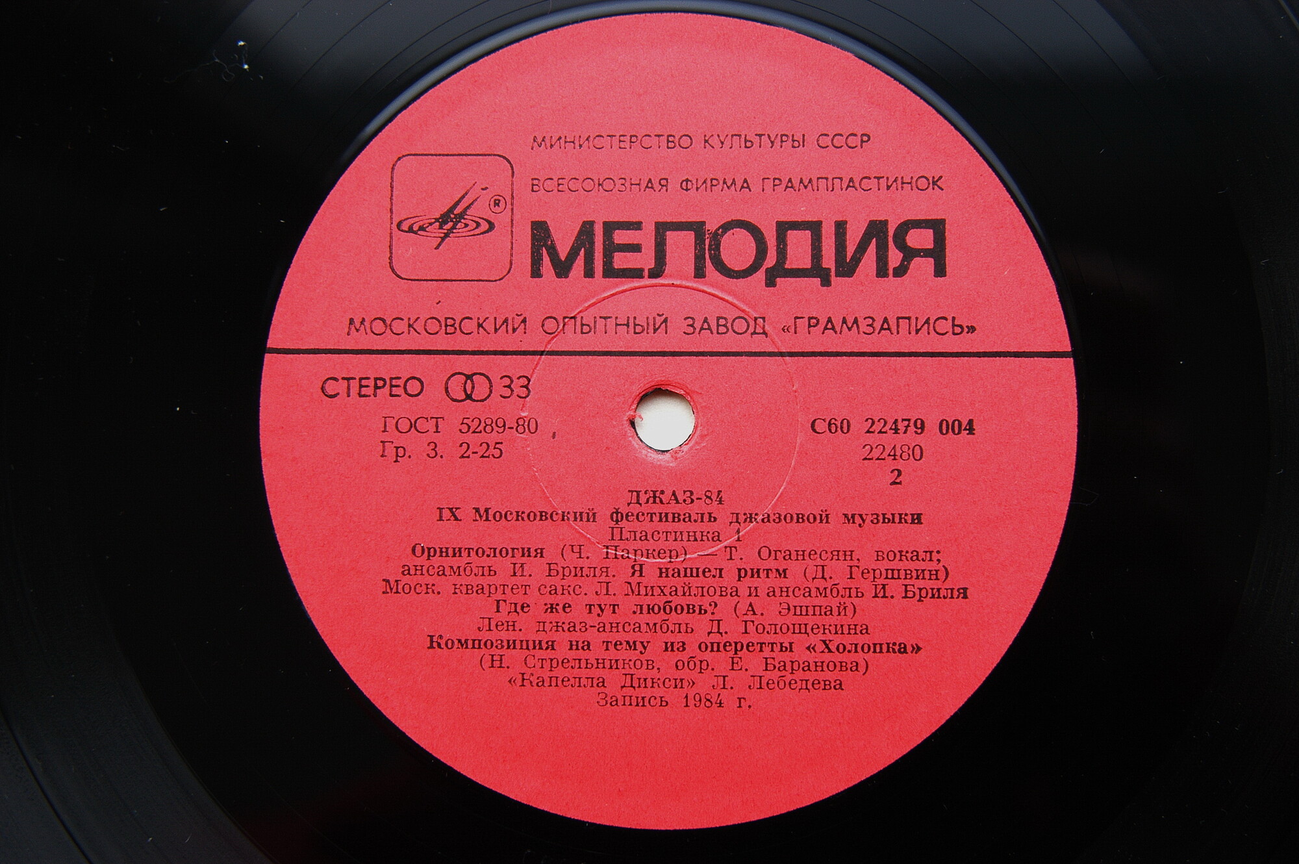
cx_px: 650
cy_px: 432
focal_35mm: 52
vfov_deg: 25.7
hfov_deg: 37.9
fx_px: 1893
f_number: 4.5
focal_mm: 35
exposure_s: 1/80
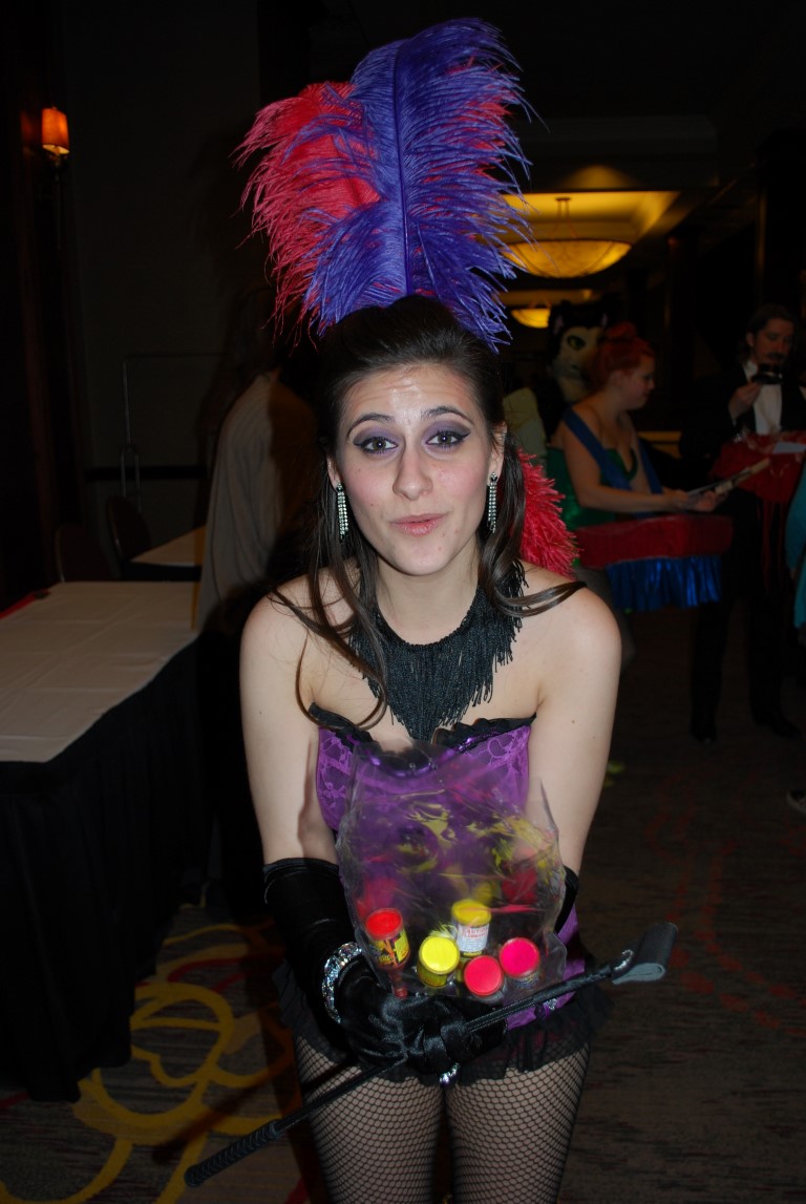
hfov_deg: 43.7
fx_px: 1004
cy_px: 602
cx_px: 403
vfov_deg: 61.9
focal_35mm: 30
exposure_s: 1/60
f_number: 3.8
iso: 200
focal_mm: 20
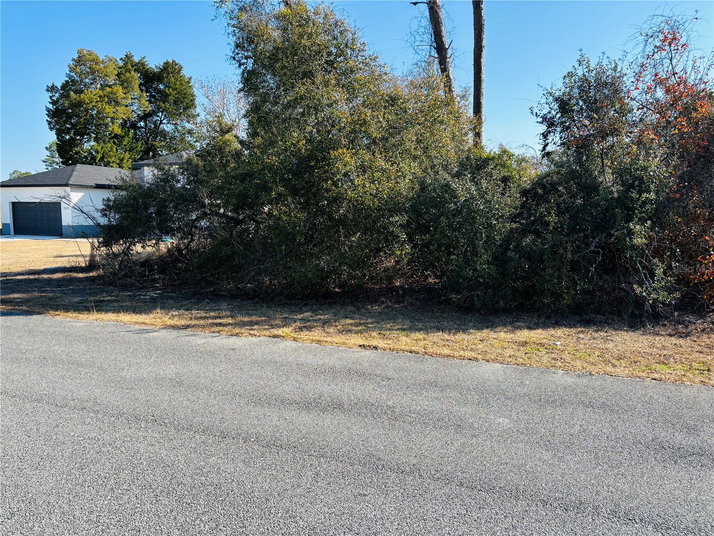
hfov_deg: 67.3
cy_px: 268
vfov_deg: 53.1
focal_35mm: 26
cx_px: 357
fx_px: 536
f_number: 1.6
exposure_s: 1/1567
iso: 50
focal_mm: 5.96
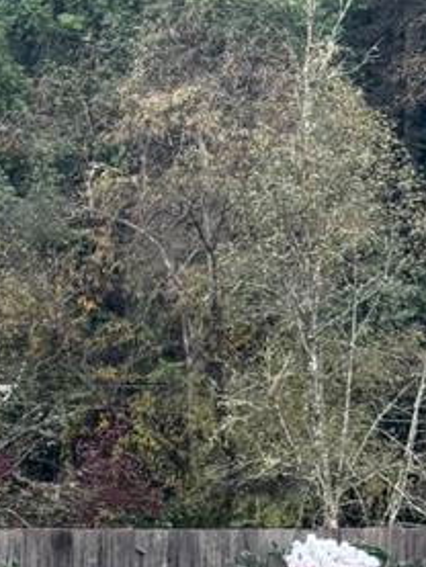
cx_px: 124
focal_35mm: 130
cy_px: 695
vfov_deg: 14.6
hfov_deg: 11.4
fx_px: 2131
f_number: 1.78
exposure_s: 1/298
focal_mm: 6.76
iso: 80
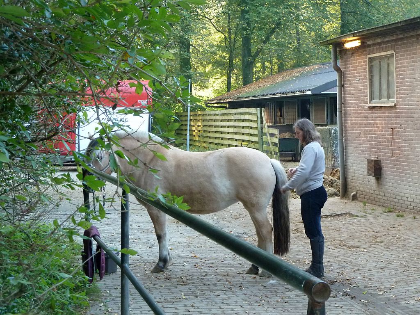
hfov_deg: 29.0
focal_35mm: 67
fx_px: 813
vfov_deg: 21.9
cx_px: 210
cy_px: 158
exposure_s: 1/30
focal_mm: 11
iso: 320
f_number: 4.1
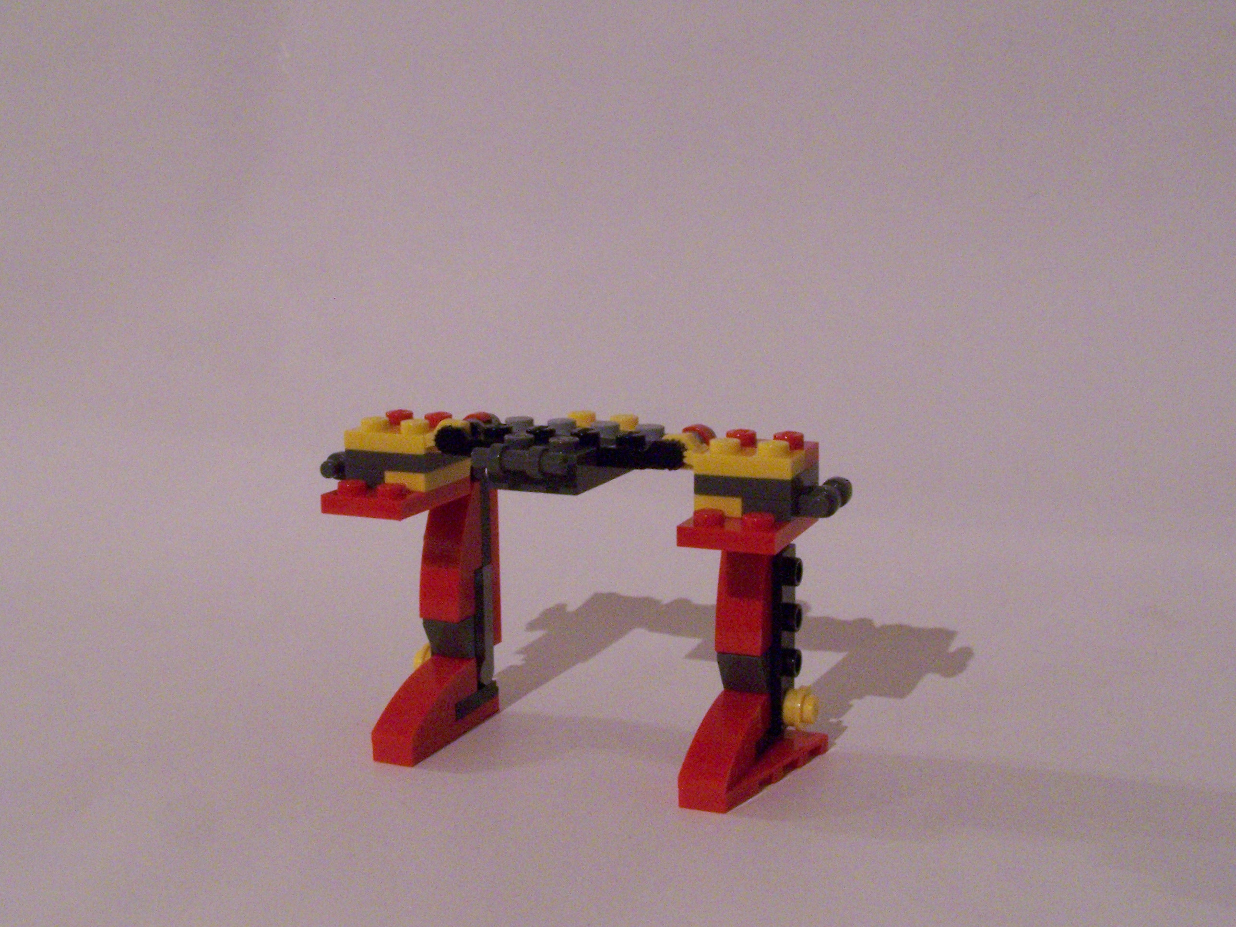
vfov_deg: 28.6
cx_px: 618
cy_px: 464
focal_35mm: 51
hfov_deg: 37.5
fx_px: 1821
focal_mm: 8.5
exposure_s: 1/4
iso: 400
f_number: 8
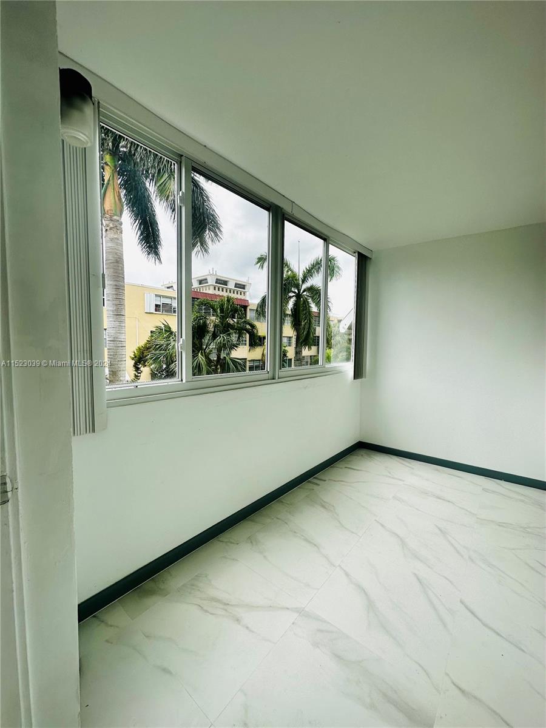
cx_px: 273
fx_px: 294
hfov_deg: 85.7
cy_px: 364
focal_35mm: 14
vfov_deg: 102.1
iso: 40
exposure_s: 1/463
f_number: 2.2
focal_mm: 2.22
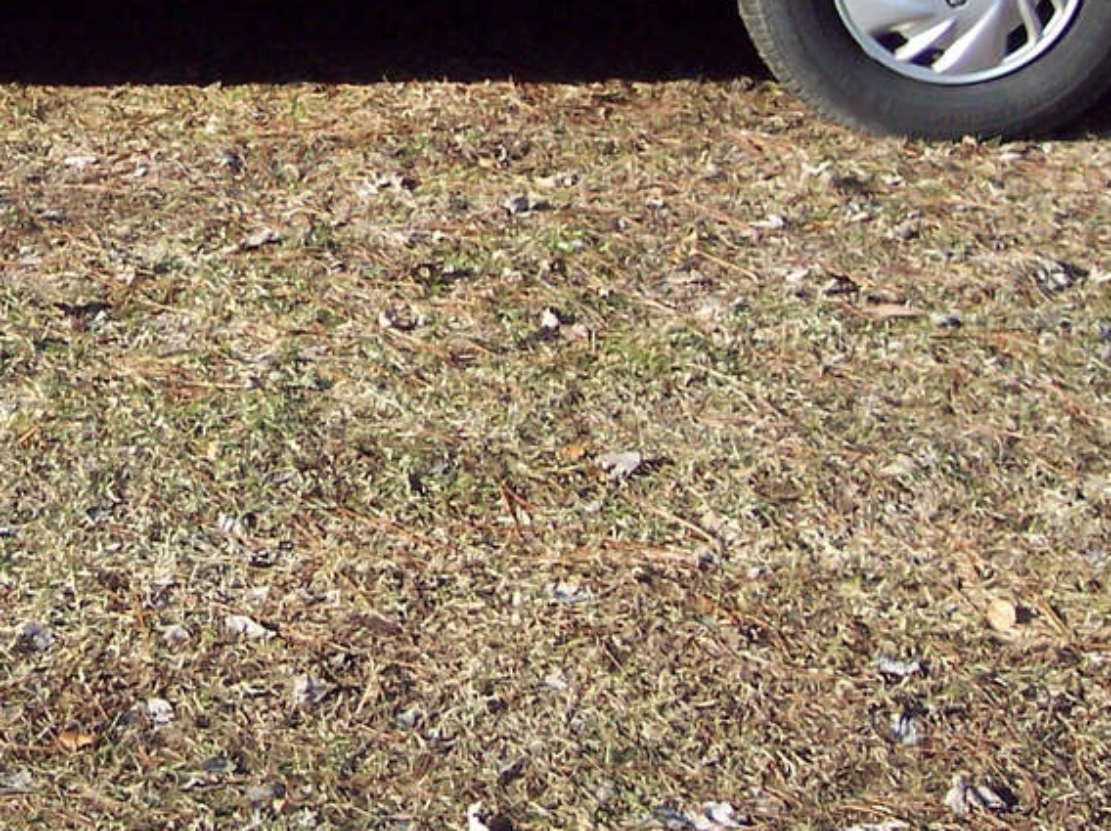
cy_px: -248
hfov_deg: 18.0
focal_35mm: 107
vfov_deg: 13.3
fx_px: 3431
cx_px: 37
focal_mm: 8
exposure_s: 1/700
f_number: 2.8
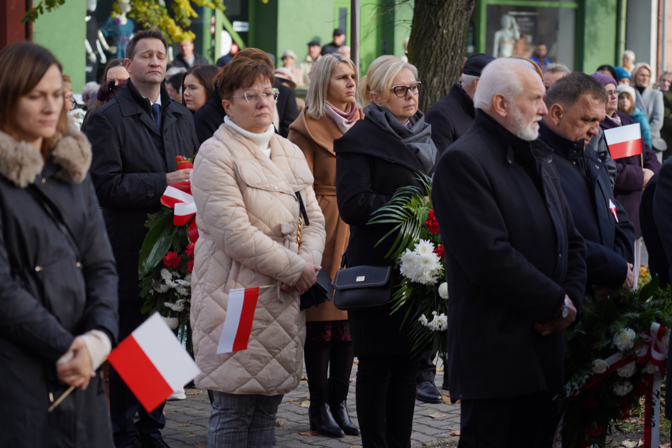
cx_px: 336
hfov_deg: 19.5
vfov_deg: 13.0
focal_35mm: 105
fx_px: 1960
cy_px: 224
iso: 100
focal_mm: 105
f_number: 4
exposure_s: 1/200
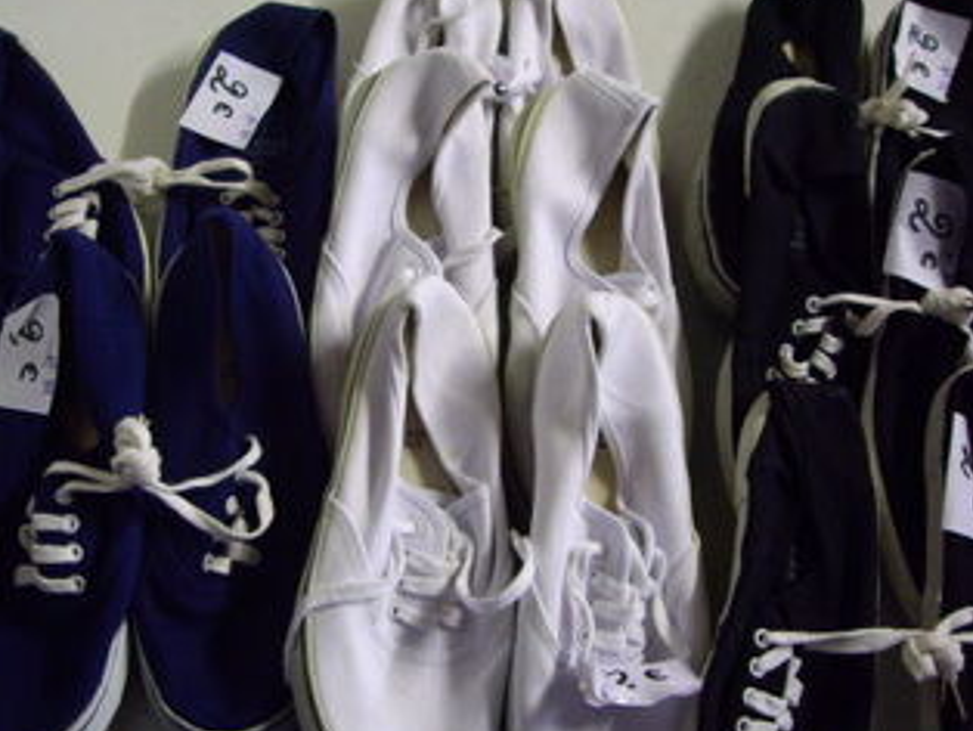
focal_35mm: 58
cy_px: 366
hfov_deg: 33.0
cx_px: 344
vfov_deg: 25.3
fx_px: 1632
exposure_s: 1/15
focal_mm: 6.2
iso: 200
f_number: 2.7
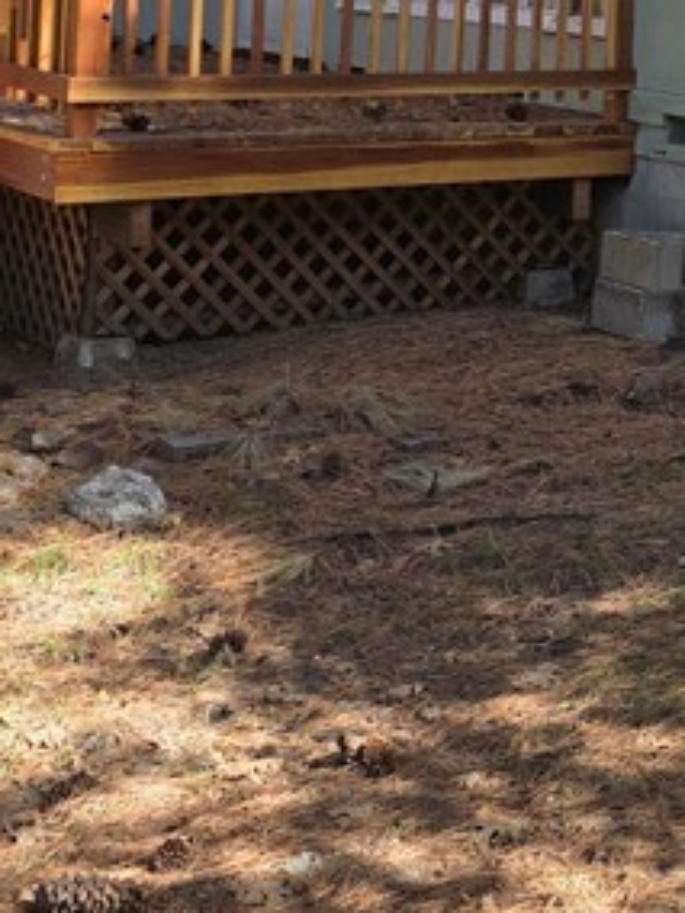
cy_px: -132
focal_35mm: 83
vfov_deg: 22.1
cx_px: 765
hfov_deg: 17.2
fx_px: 2190
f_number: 1.7
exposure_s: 1/359
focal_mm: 6.3
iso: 25
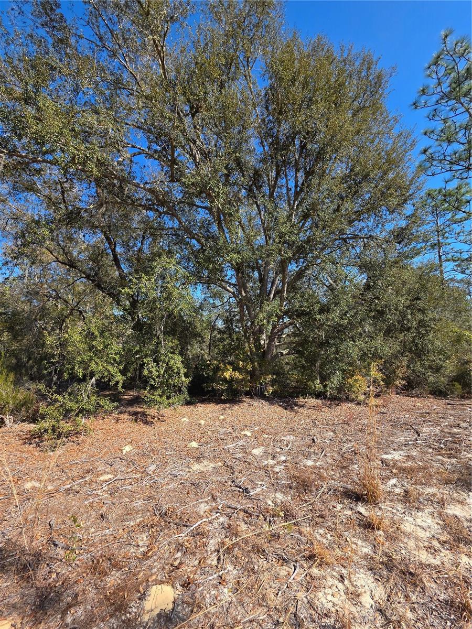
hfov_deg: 89.9
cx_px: 236
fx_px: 236
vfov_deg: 106.2
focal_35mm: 13
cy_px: 314
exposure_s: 1/1195
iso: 40
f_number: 1.9
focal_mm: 2.2
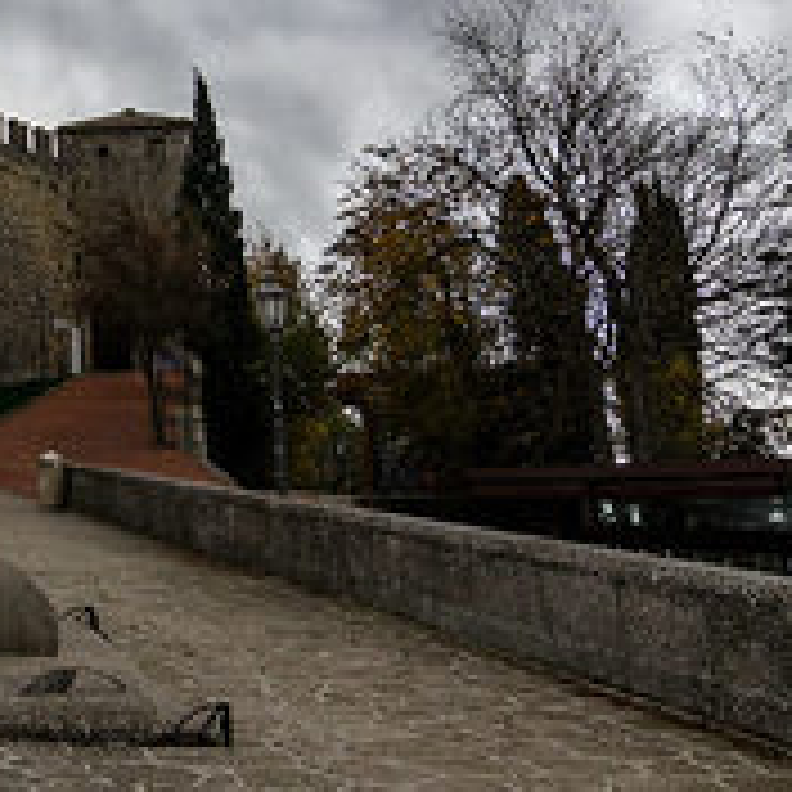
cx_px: -148
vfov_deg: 29.9
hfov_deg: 27.0
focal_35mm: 56
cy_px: 209
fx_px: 1461
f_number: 8
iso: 400
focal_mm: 13
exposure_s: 1/125
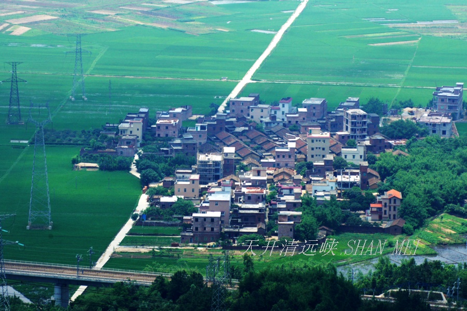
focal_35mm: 202
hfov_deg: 10.2
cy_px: 156
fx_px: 2624
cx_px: 234
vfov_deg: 6.8
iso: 200
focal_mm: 135
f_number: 11
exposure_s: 1/250
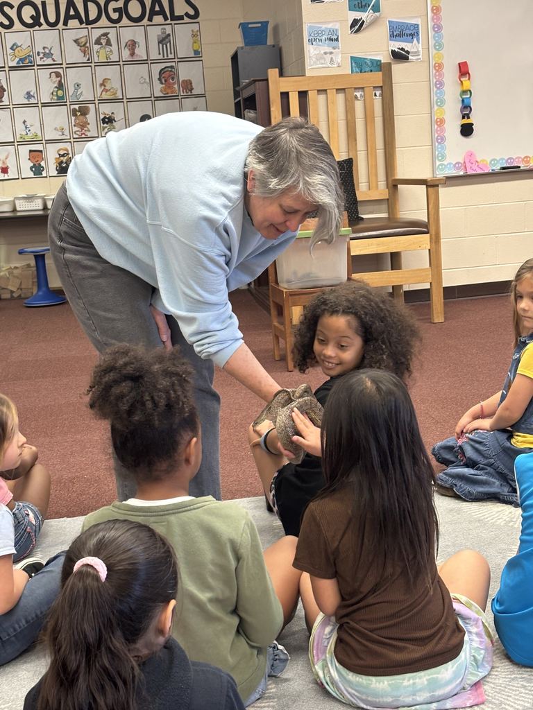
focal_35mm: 52
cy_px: 355
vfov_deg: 36.8
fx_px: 1068
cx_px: 266
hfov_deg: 28.0
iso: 125
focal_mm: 5.96
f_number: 1.6
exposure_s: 1/40
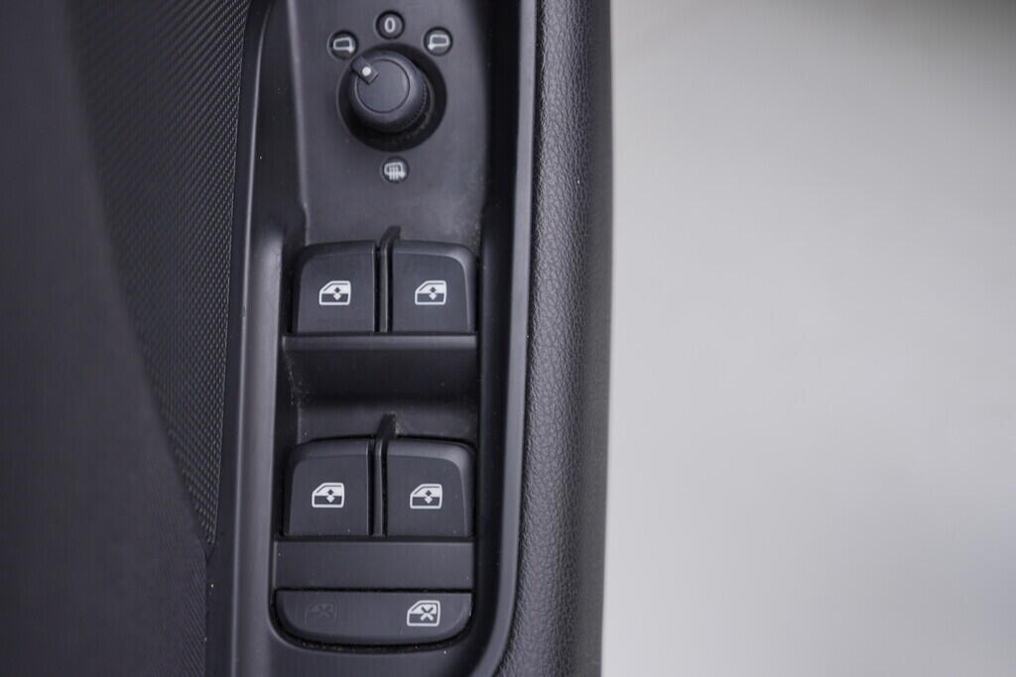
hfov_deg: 53.1
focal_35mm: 36
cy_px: 338
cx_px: 508
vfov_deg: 36.9
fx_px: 1016
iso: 125
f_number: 3.2
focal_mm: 24
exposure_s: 1/40
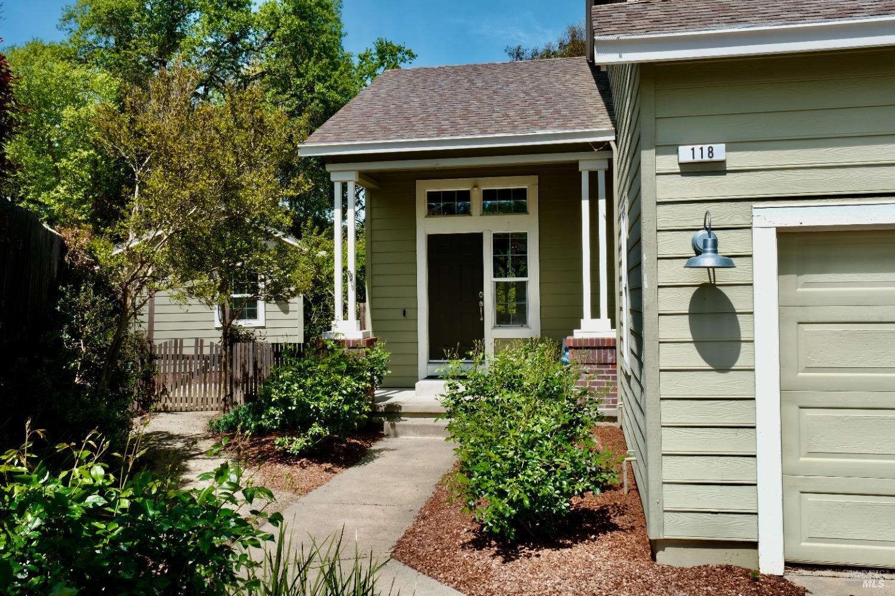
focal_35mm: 30
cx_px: 448
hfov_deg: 61.9
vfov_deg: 43.6
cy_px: 298
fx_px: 746
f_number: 16
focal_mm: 20.2
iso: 200
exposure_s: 1/60
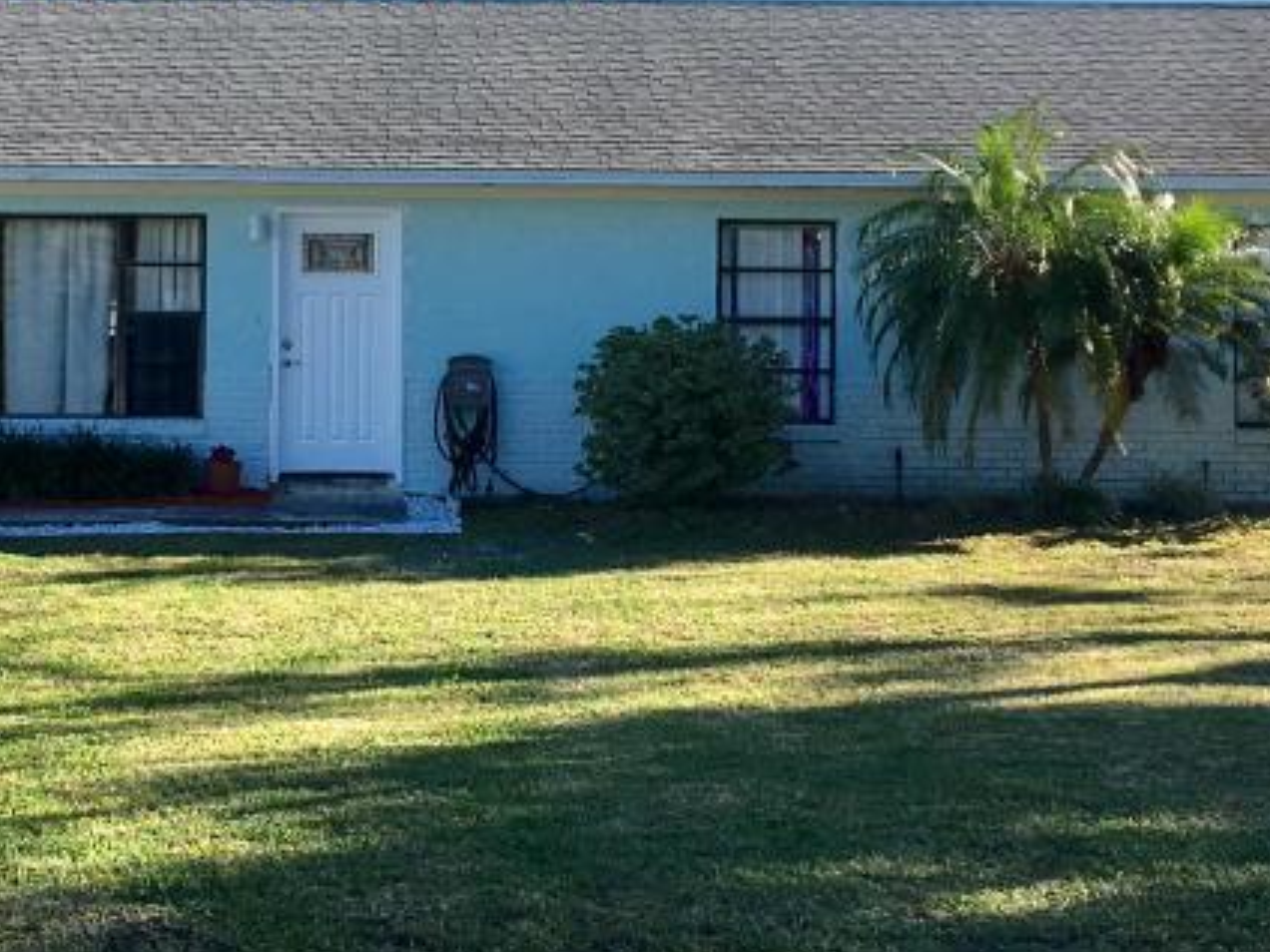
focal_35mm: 70
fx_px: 2568
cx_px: 476
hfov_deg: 27.7
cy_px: 347
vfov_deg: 21.0
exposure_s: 1/884
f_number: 2.2
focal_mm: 4.15
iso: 25
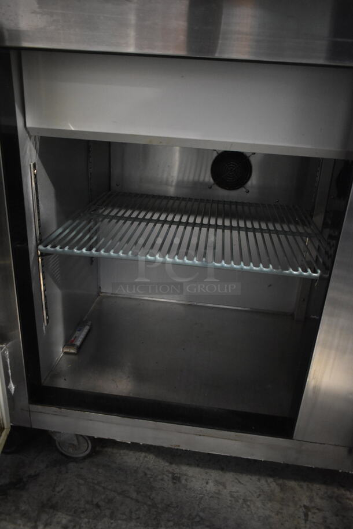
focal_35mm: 27
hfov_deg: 48.0
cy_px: 264
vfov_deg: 67.3
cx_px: 176
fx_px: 396
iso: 3600
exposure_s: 1/30
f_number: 3.5
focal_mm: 18
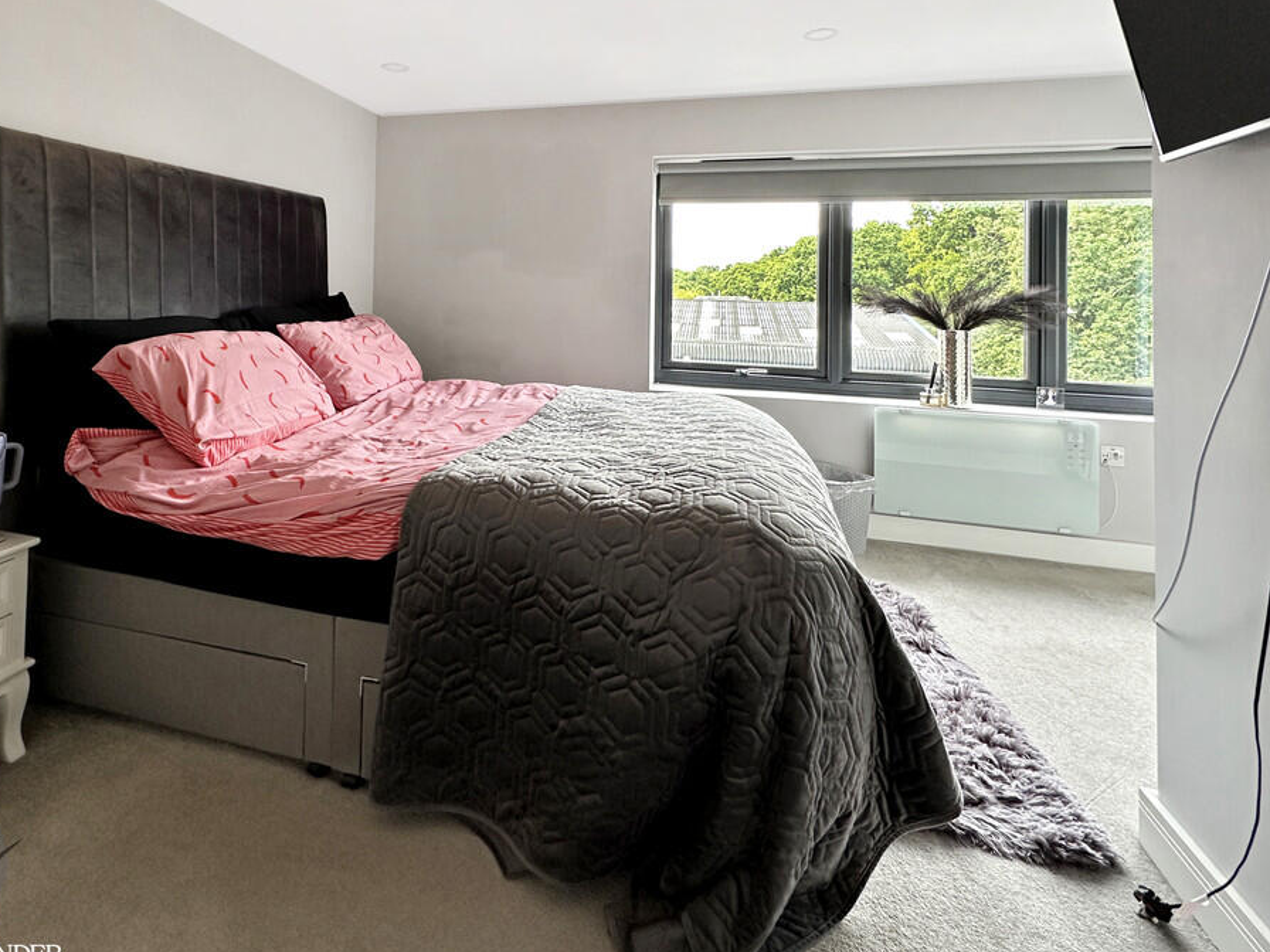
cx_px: 546
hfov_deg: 93.9
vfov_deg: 78.0
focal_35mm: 16
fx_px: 587
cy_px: 449
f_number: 2.2
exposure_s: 1/99
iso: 200
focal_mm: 2.22
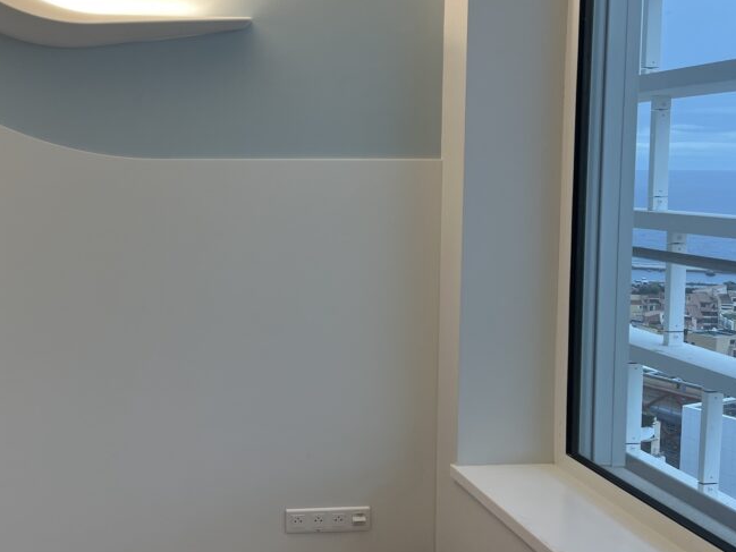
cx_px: 178
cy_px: 215
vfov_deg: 35.0
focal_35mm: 41
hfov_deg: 44.2
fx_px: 872
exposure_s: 1/100
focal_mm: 5.1
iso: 50
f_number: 1.6
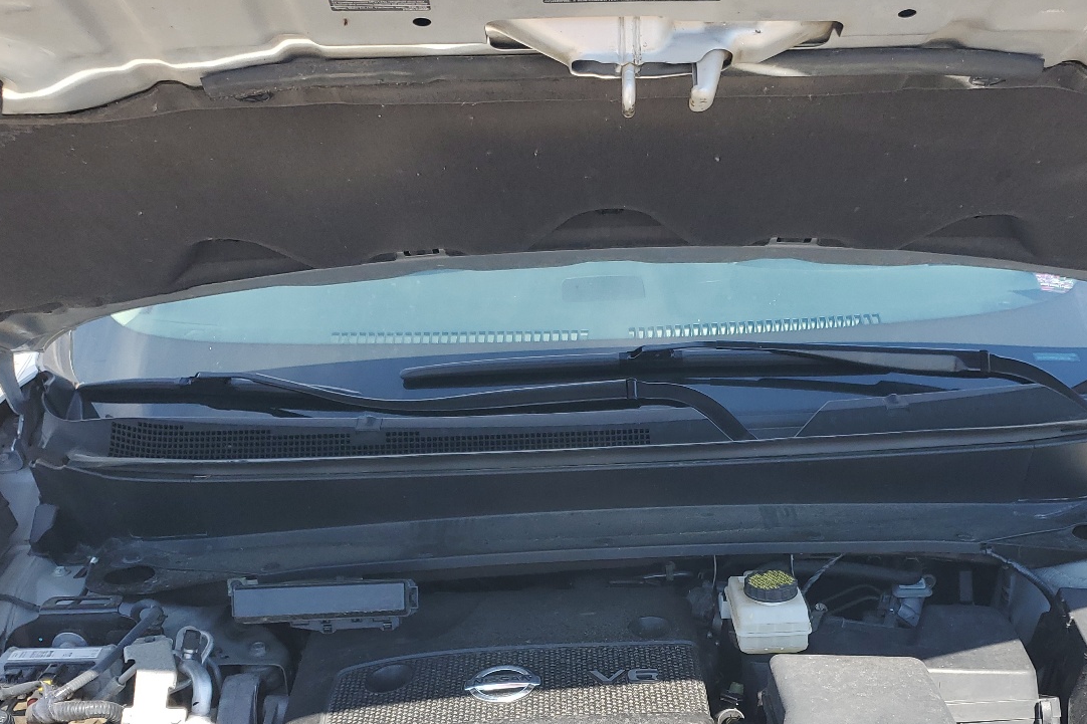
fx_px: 1208
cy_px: 576
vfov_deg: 32.5
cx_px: 626
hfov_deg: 48.3
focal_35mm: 40
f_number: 1.5
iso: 50
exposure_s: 1/1111
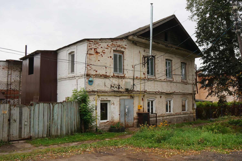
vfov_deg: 41.6
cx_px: 121
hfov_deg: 59.5
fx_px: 212
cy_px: 80
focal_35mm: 32
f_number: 6.3
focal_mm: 21
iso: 100
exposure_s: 1/60
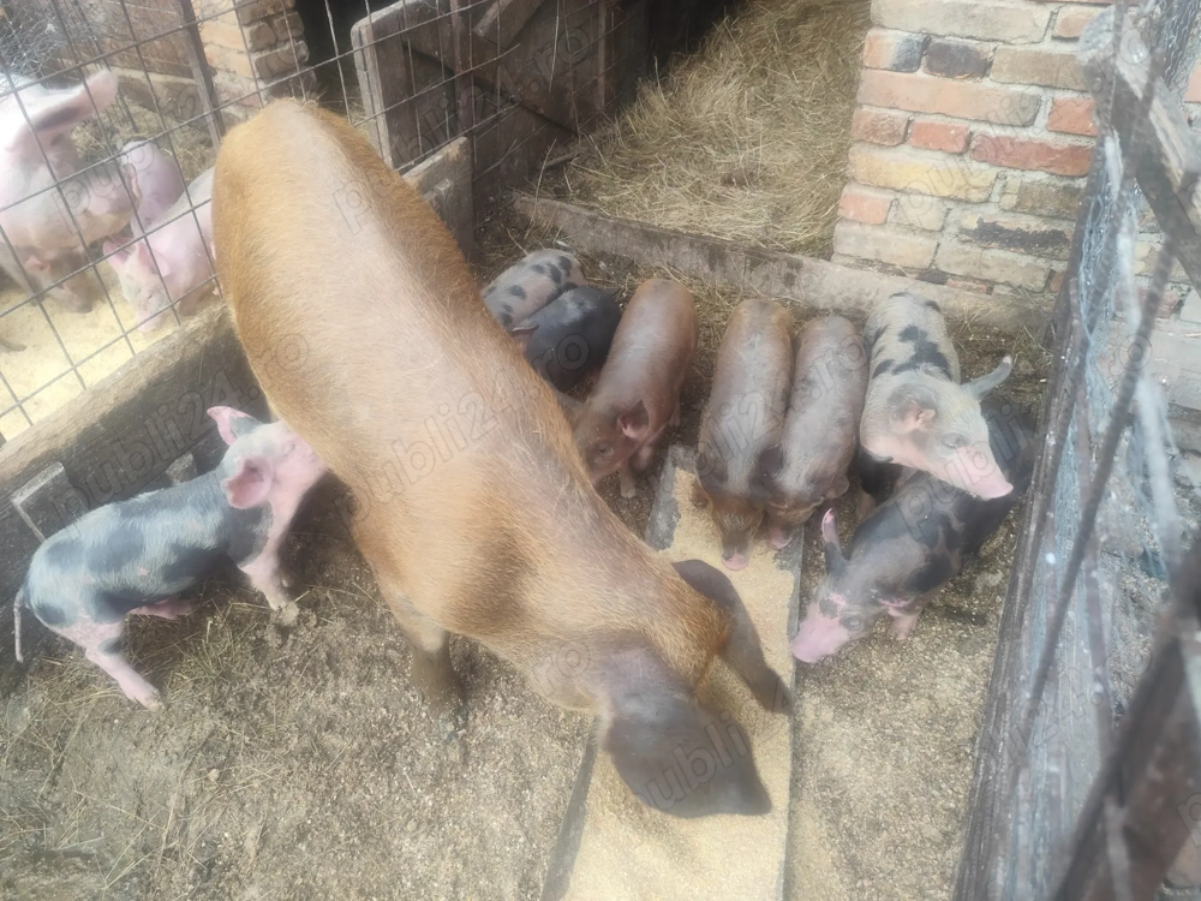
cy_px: 450
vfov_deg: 58.9
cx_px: 600
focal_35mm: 23
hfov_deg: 73.9
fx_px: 798
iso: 80
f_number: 1.65
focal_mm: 6.19
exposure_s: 1/100
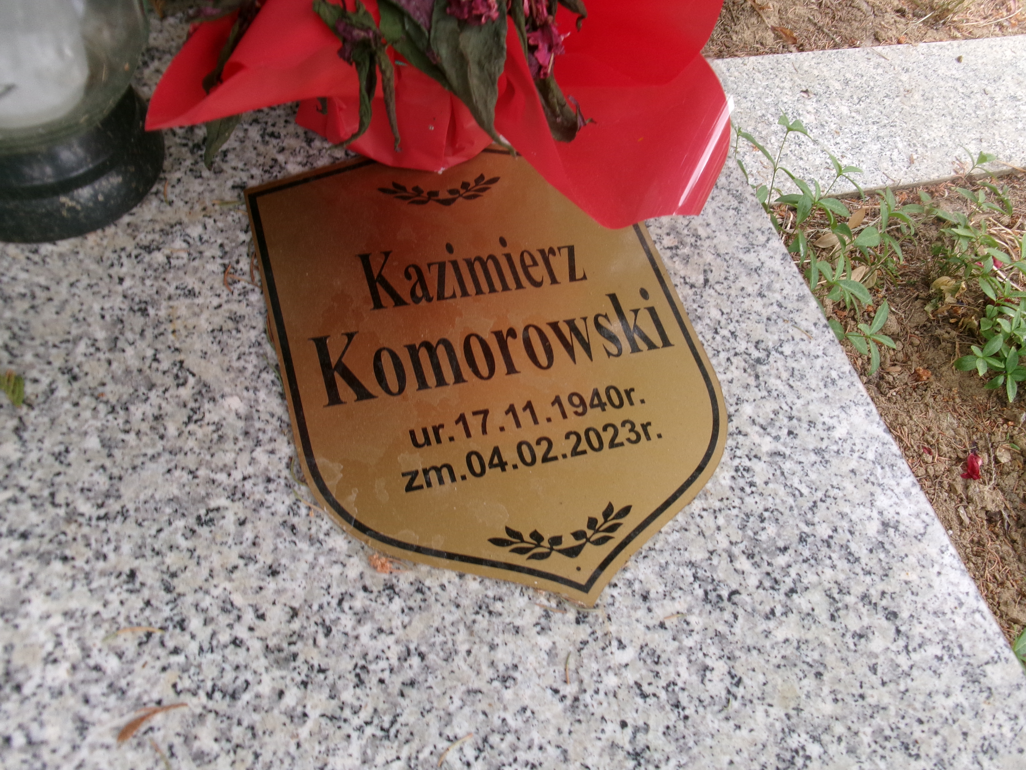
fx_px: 830
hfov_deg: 63.4
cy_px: 385
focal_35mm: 28
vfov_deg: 49.7
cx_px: 513
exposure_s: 1/70
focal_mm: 5.1
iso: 100
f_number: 3.9
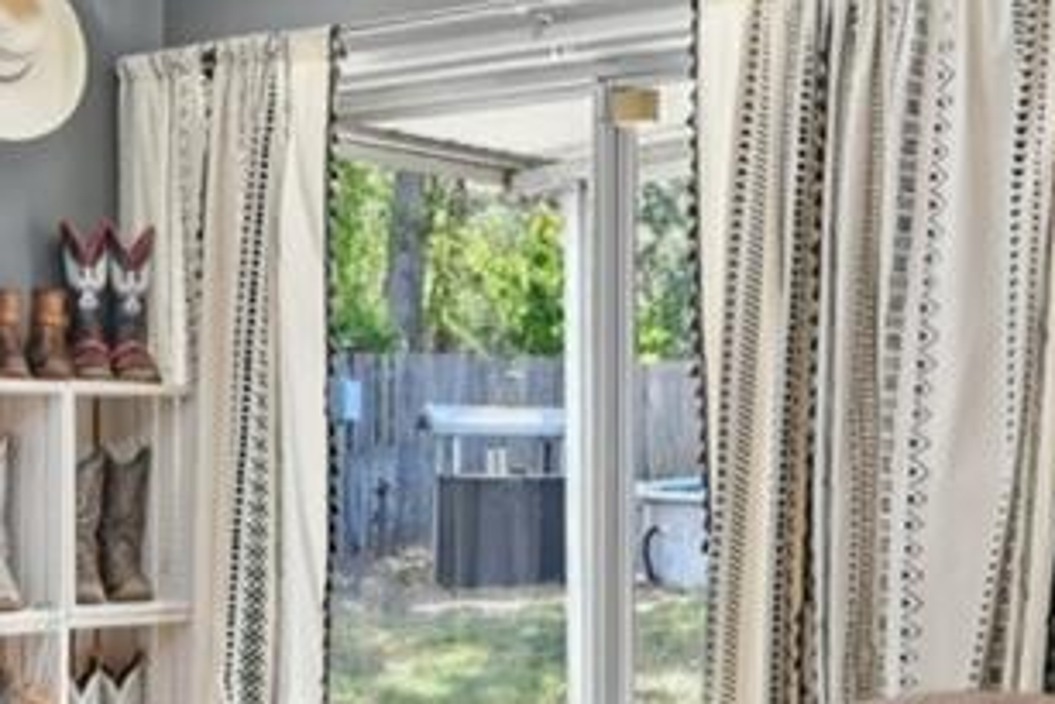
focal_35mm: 73
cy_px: 508
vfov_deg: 18.6
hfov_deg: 27.5
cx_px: 708
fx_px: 2140
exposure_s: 1/5
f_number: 8
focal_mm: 14
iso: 400
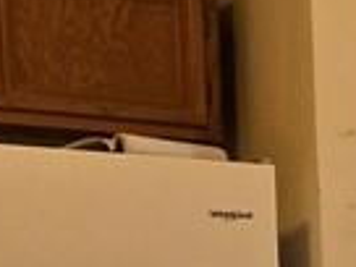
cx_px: 1175
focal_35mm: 98
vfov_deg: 14.5
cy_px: 335
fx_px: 1008
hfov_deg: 10.3
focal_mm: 2.2
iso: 250
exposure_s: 1/60
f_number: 2.2
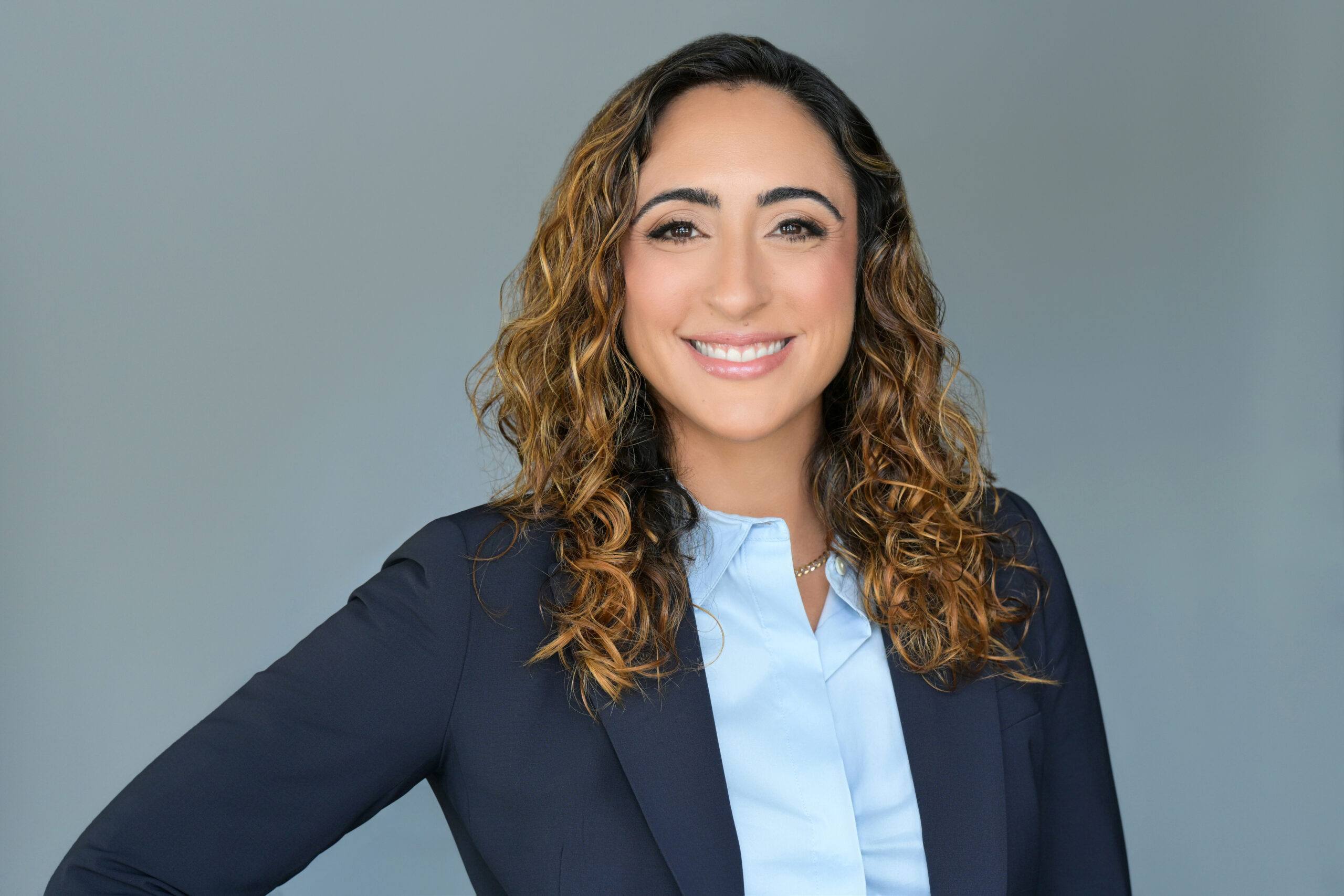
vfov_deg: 15.5
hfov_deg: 23.1
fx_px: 3285
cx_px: 672
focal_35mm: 88
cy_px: 448
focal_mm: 88
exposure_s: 1/160
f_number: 5
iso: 640
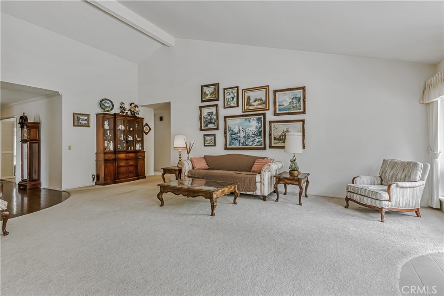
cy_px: 148
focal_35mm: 18
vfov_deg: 67.4
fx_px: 222
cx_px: 222
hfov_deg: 90.0
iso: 100
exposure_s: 1/13
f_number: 8
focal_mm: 12
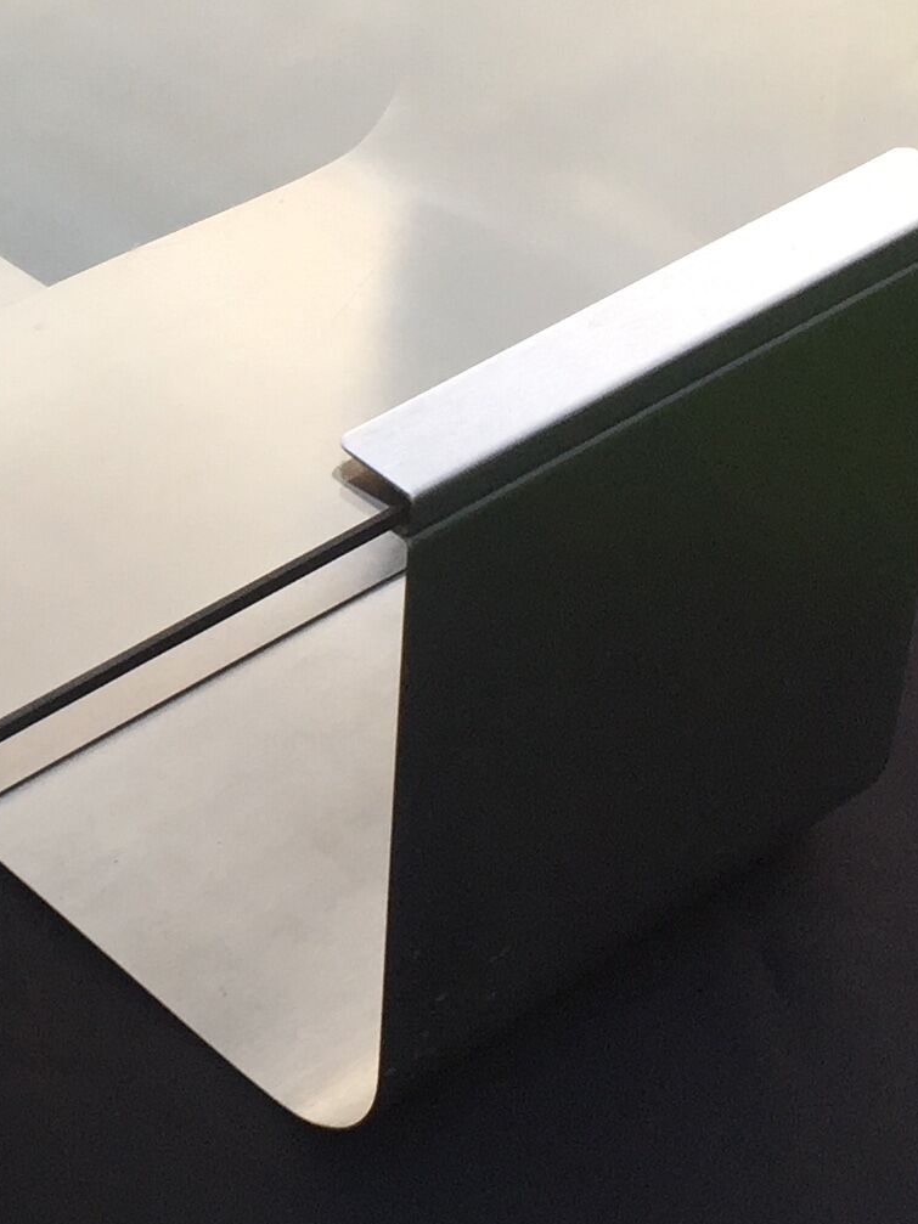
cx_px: 21
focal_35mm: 94
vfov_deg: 20.7
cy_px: 348
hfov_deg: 15.5
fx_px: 3324
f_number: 2.2
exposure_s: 1/100
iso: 50
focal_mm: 4.15
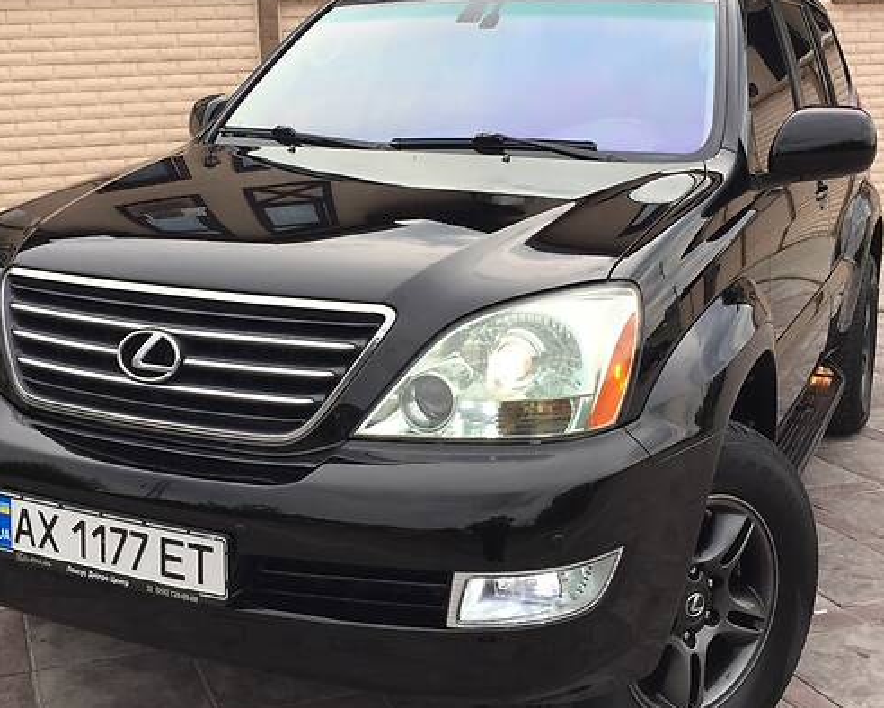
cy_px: 289
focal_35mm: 46
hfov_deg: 40.2
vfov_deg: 32.7
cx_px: 368
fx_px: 1204
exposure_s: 1/391
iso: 32
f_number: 2.2
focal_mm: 4.2
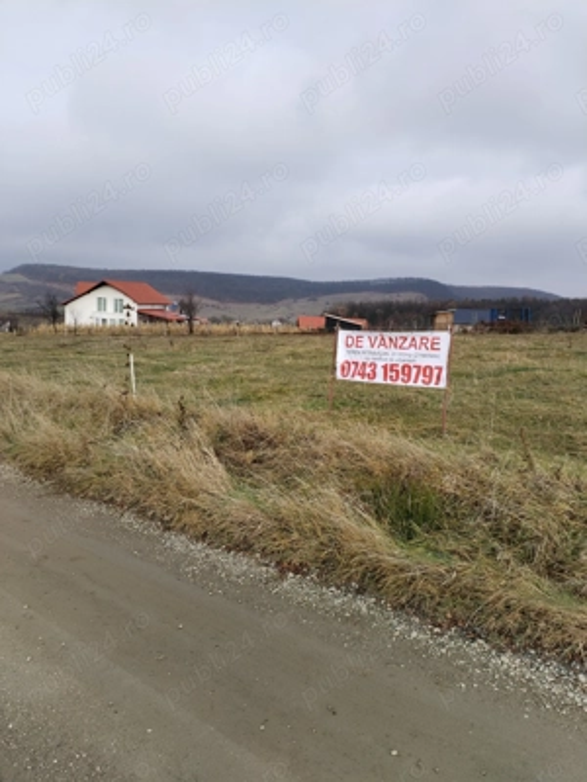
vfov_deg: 61.7
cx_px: 294
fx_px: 656
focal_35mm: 29
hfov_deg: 48.2
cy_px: 391
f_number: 1.8
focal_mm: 4.75
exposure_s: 1/954
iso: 100
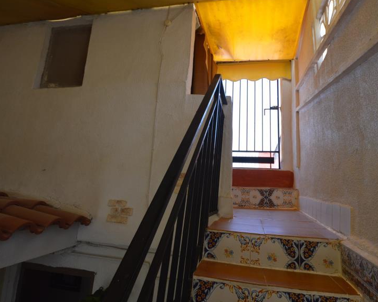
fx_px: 224
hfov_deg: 80.1
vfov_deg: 67.8
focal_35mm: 20
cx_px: 208
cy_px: 131
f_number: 5.6
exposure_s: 1/125
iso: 320
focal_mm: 10
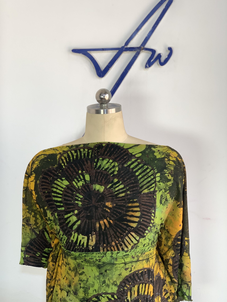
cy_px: 151
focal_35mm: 52
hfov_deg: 28.0
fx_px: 455
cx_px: 114
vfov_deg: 36.8
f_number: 2.4
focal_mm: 6
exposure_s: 1/101
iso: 50
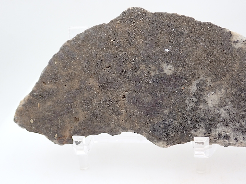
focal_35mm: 44
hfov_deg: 42.9
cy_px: 92
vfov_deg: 32.9
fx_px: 313
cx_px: 123
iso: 200
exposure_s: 1/80
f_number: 2.9
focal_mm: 7.84
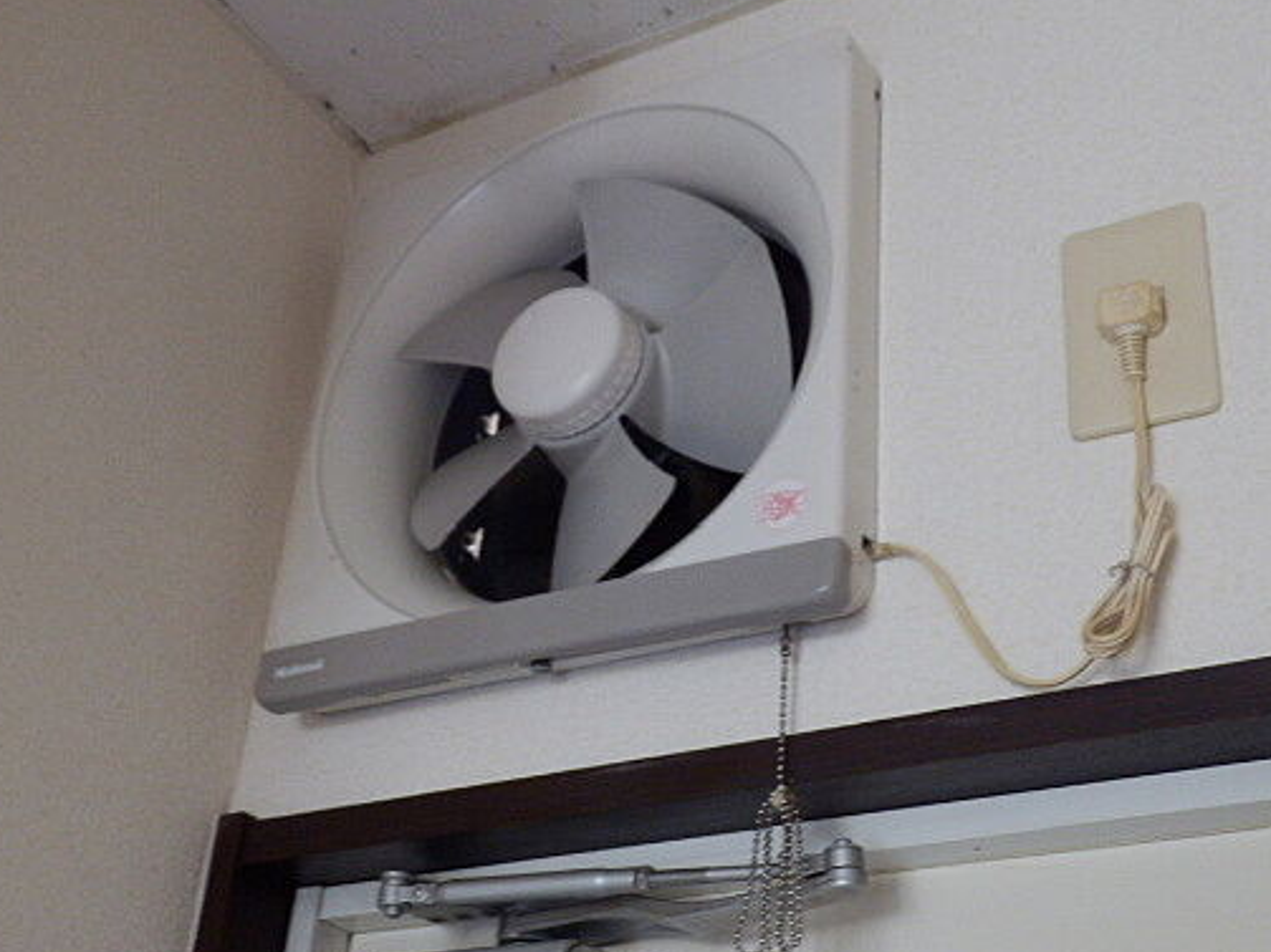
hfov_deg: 34.4
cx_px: 649
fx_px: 2056
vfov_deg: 26.1
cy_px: 525
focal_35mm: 56
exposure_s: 1/40
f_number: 4.2
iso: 500
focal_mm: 7.9
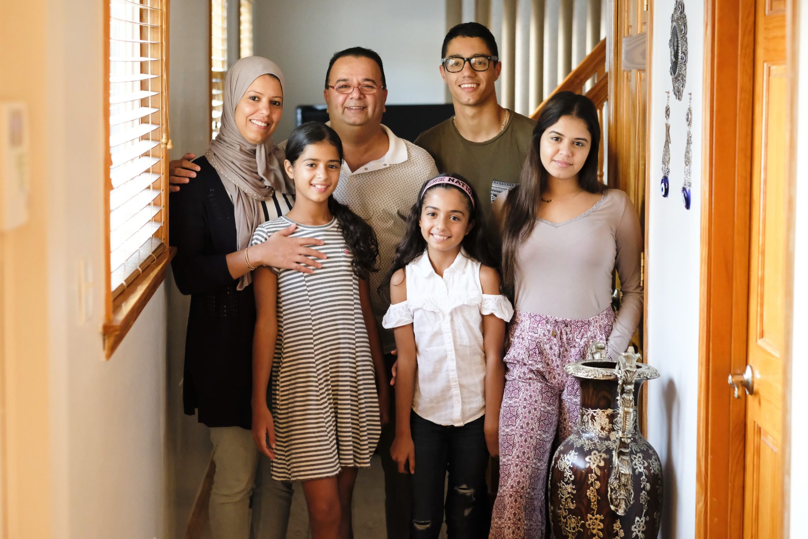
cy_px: 270
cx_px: 404
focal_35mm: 84
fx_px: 1885
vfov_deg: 16.3
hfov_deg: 24.2
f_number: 2.5
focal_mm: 56
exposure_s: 1/200
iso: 6400
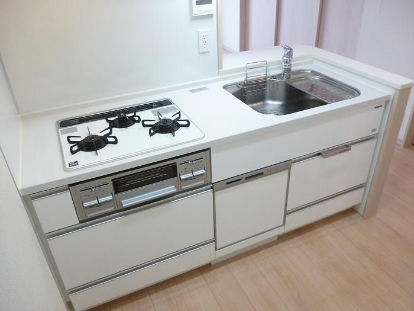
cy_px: 156
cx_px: 207
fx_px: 335
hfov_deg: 63.4
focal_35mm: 28
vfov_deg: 49.7
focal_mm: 5
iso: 400
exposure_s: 1/40
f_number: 3.1
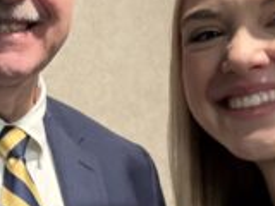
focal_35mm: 86
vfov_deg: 17.0
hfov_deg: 21.5
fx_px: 683
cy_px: 172
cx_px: -36
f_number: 1.9
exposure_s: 1/30
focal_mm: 2.69
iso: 400
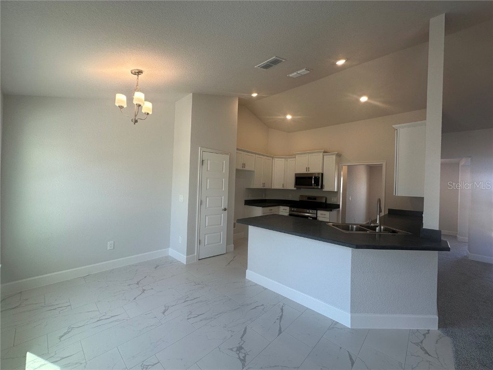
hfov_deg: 102.1
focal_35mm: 14
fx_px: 199
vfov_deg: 85.7
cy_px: 185
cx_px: 246
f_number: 2.2
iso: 64
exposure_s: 1/120
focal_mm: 2.22
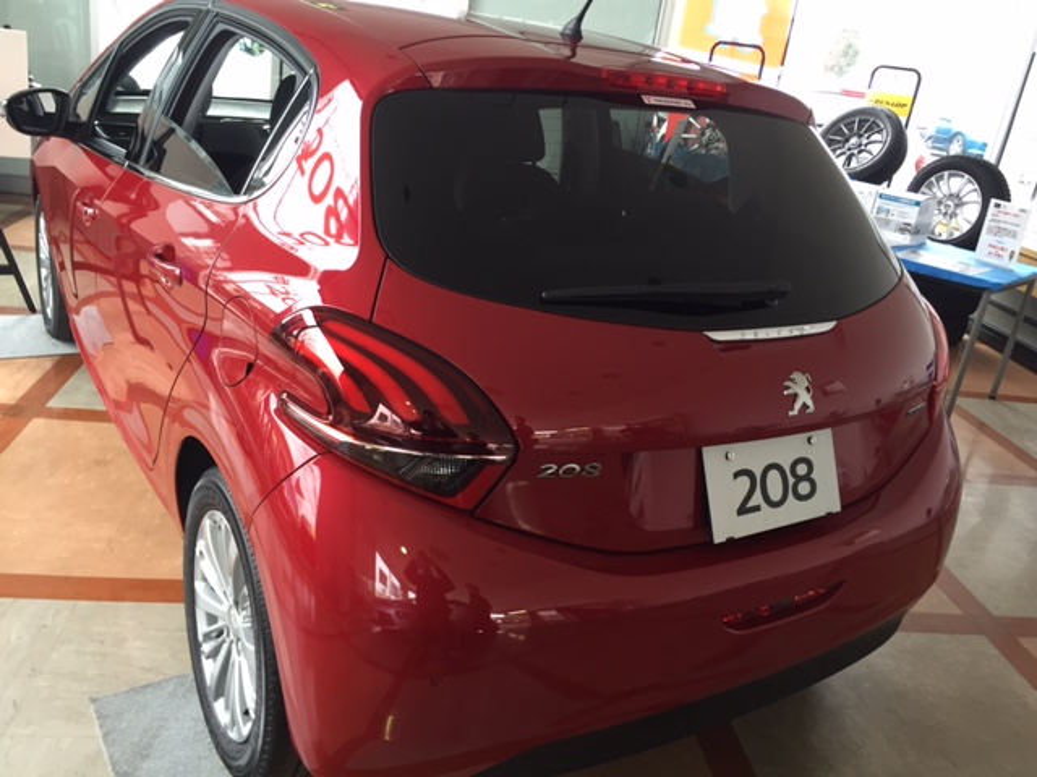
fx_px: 869
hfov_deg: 61.7
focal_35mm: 29
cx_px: 518
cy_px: 388
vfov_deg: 48.2
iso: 64
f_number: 2.2
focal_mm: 4.15
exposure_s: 1/30
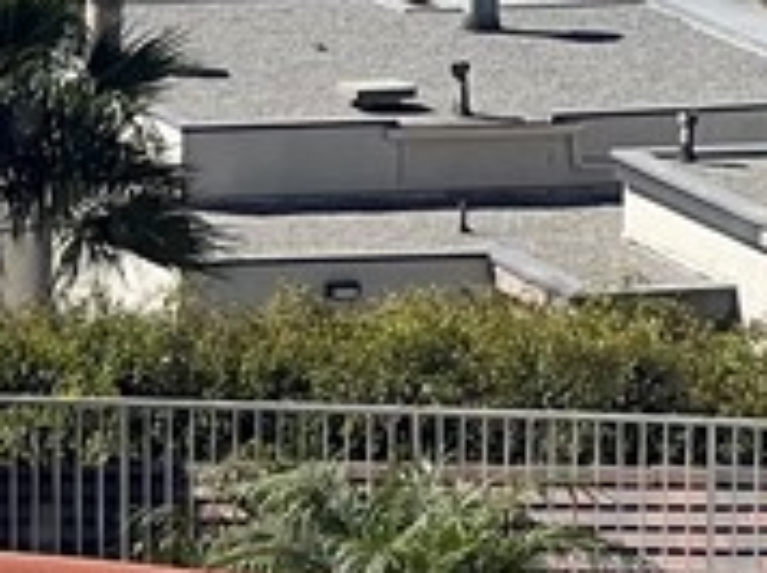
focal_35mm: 444
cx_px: -1107
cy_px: 56
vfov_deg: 3.3
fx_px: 9825
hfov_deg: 4.4
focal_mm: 9
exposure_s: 1/340
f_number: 2.8
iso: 32
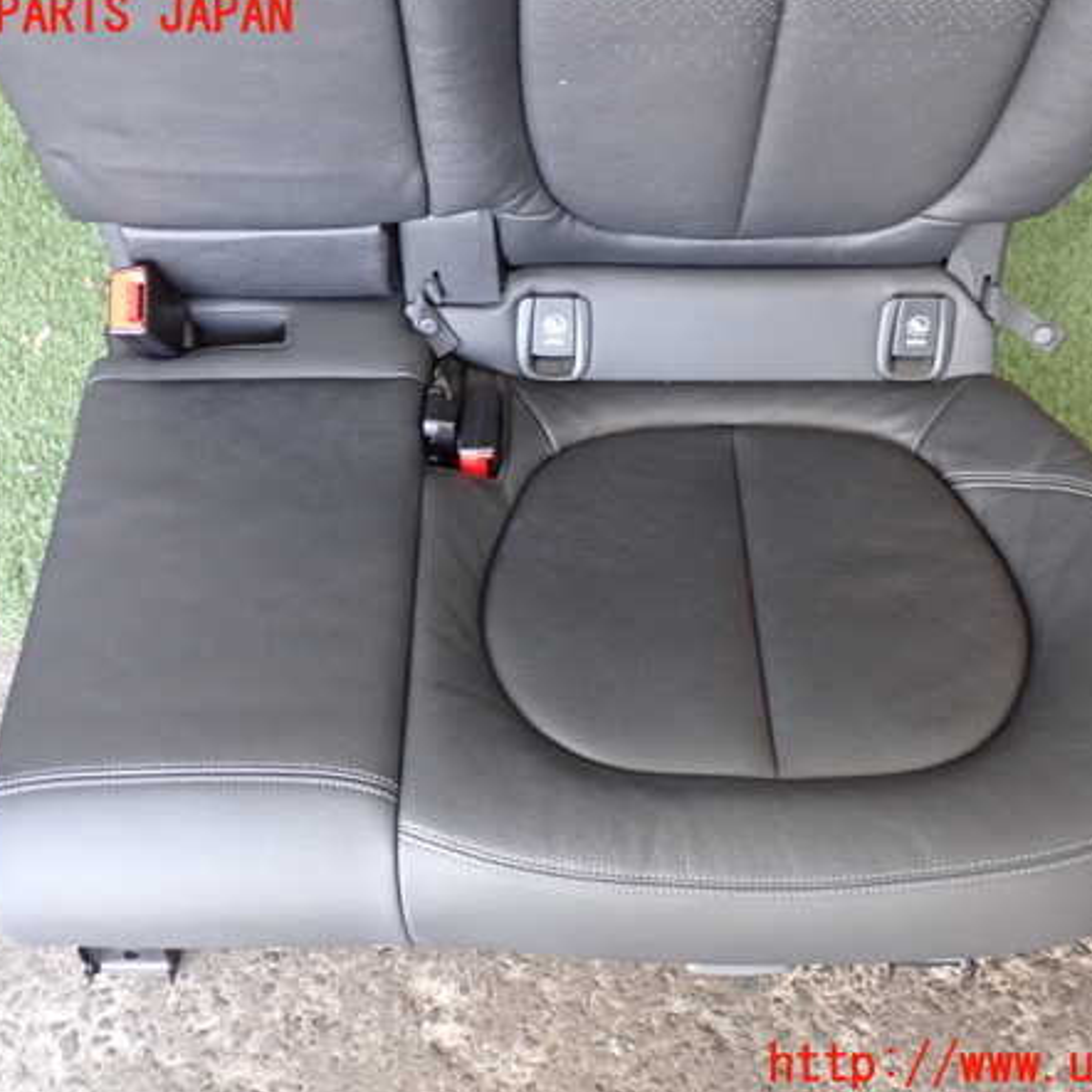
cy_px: 541
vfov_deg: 46.0
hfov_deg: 46.0
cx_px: 586
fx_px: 1285
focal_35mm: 36
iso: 250
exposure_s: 1/30
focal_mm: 5.4
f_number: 2.3
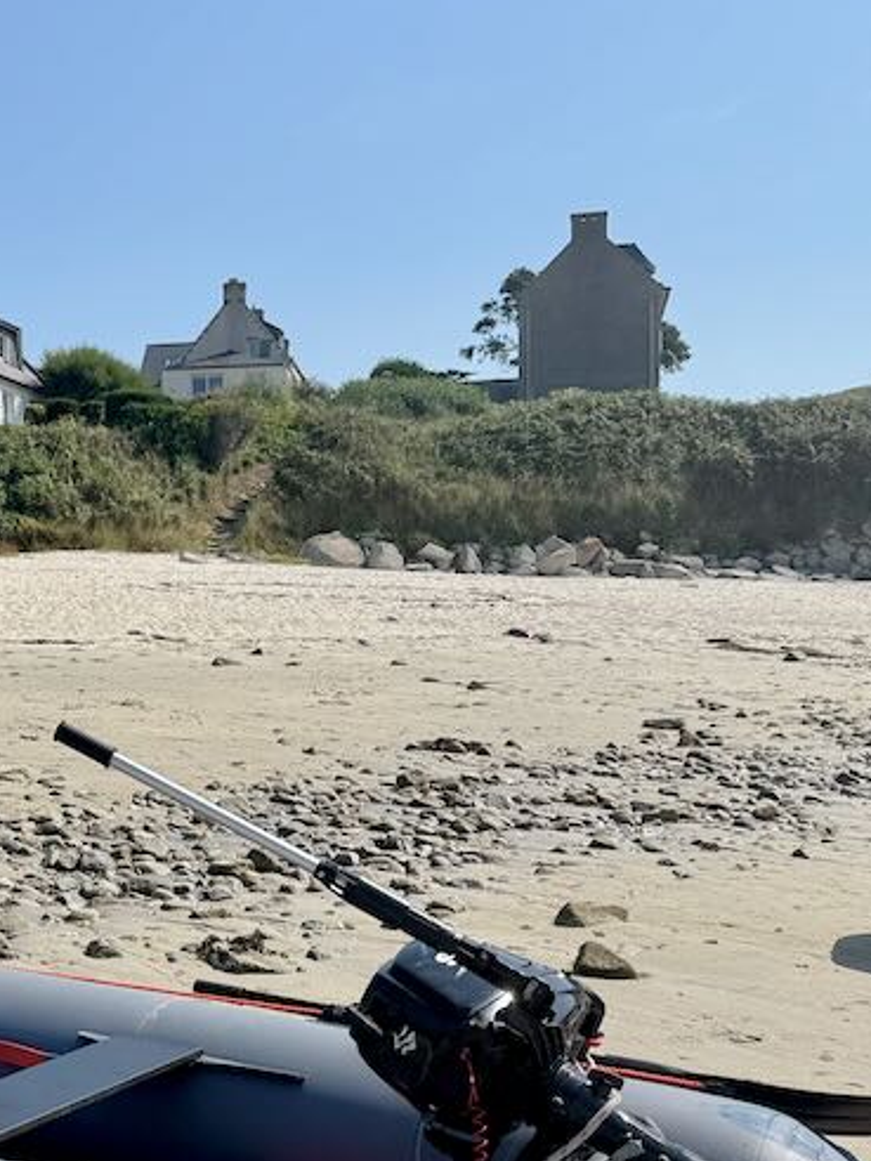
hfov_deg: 27.8
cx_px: 57
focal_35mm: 50
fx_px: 1677
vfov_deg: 38.1
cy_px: 689
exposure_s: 1/9009
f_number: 1.78
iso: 80
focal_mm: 6.76
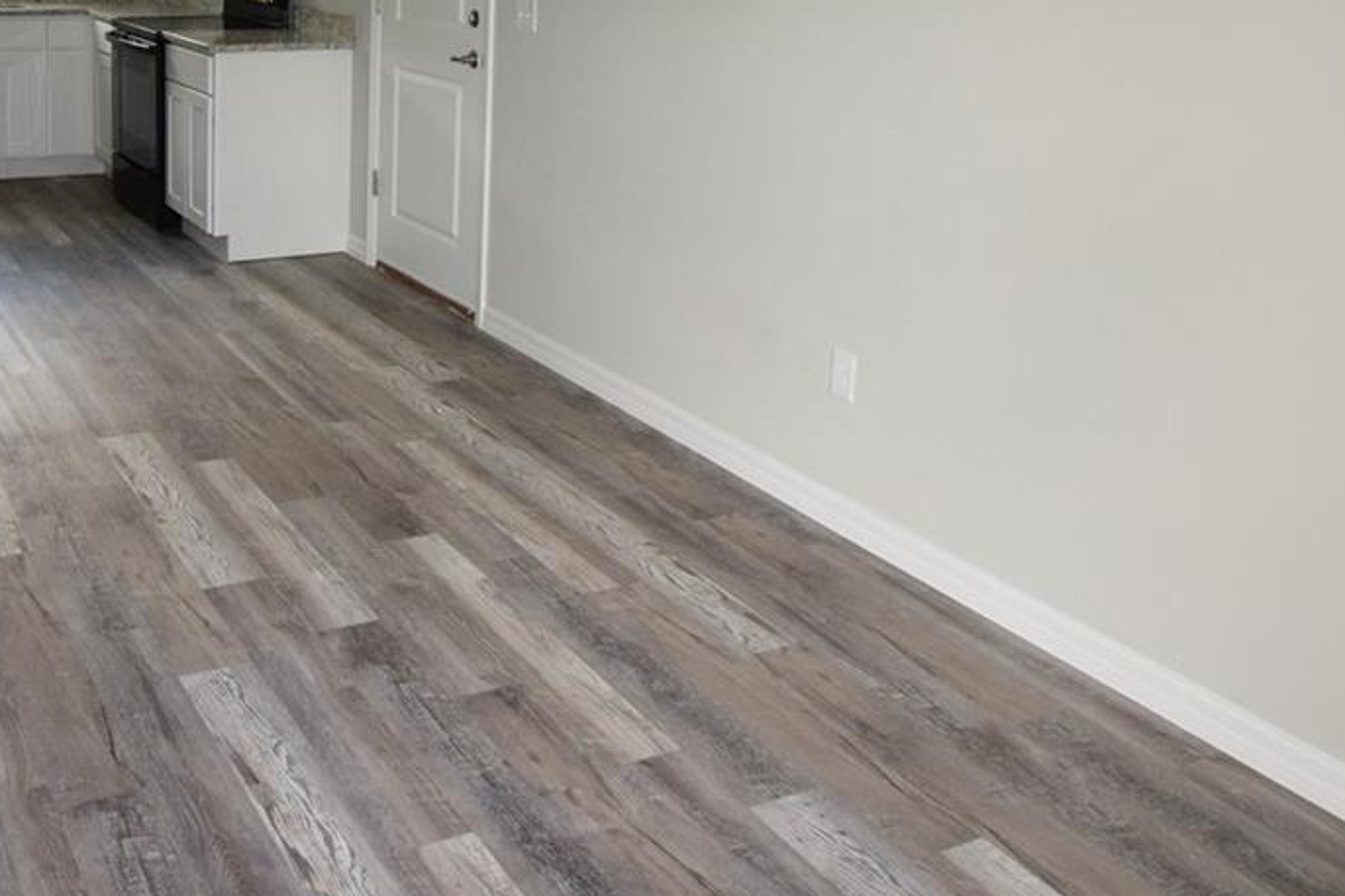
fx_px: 1307
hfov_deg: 51.7
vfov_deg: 35.5
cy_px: 84
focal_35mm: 35
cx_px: 306
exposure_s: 1/100
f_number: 5
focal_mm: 10
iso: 800
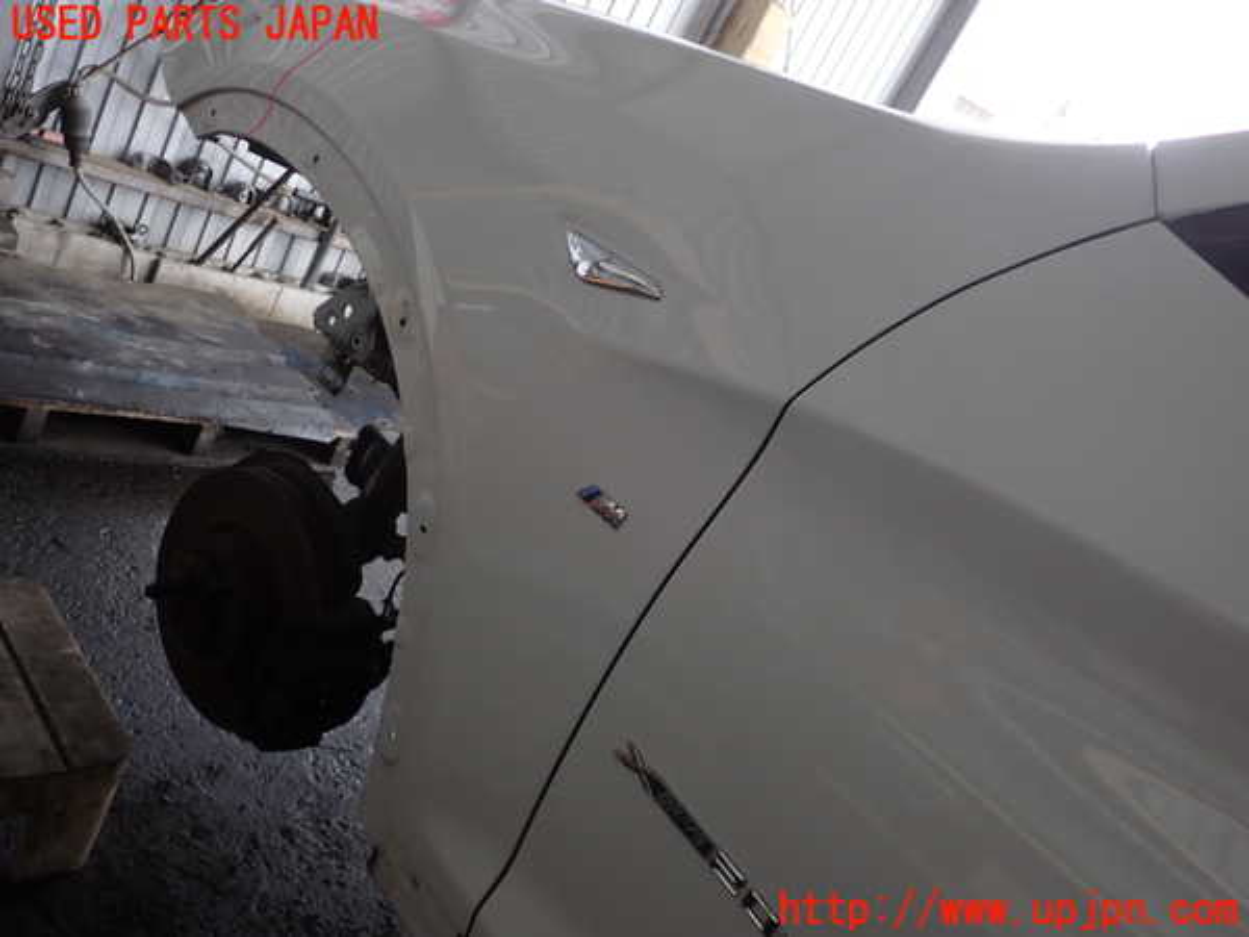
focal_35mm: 30
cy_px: 468
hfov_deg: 60.0
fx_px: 1082
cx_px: 624
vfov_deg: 46.8
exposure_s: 1/80
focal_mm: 5.4
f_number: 2.3
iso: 100
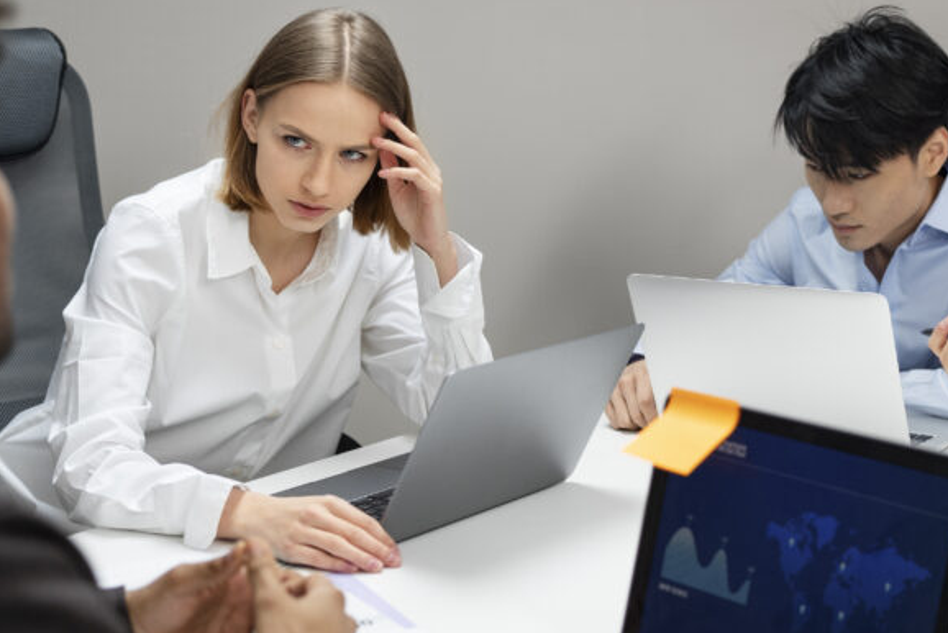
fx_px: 1633
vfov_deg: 21.9
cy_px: 239
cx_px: 718
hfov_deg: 31.7
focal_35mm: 62
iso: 640
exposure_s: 1/320
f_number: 2
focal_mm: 35
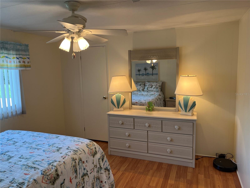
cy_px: 94
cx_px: 125
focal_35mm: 26
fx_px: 188
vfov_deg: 53.1
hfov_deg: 67.3
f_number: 1.6
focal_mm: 5.1
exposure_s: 1/120
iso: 64
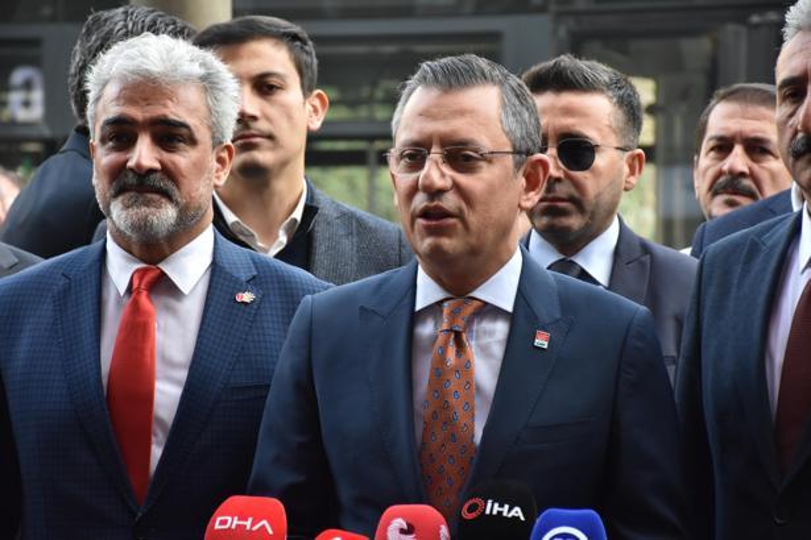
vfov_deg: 9.1
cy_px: 270
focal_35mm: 150
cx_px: 406
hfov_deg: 13.7
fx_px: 3379
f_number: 5.6
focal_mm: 100
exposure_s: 1/400
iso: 800
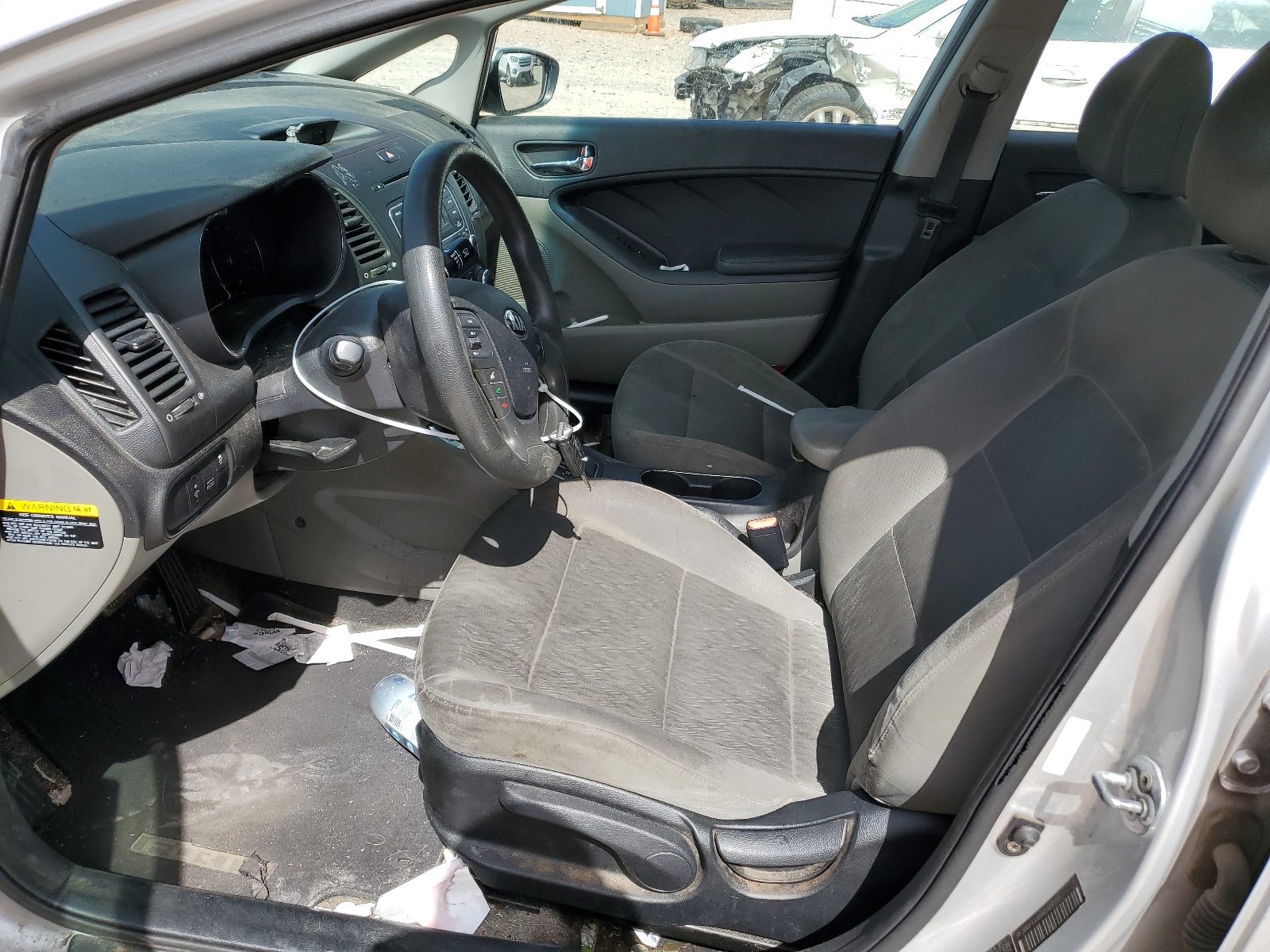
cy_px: 476
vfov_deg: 53.1
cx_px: 635
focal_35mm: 26
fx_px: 954
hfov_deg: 67.3
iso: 50
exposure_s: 1/1667
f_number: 1.5
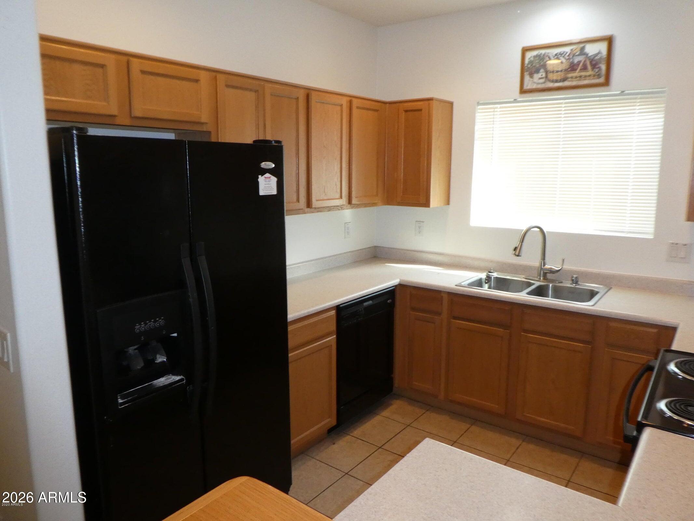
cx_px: 347
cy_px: 260
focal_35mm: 24
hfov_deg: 71.6
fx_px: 481
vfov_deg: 56.8
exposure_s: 1/60
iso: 500
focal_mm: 4.3
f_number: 3.3
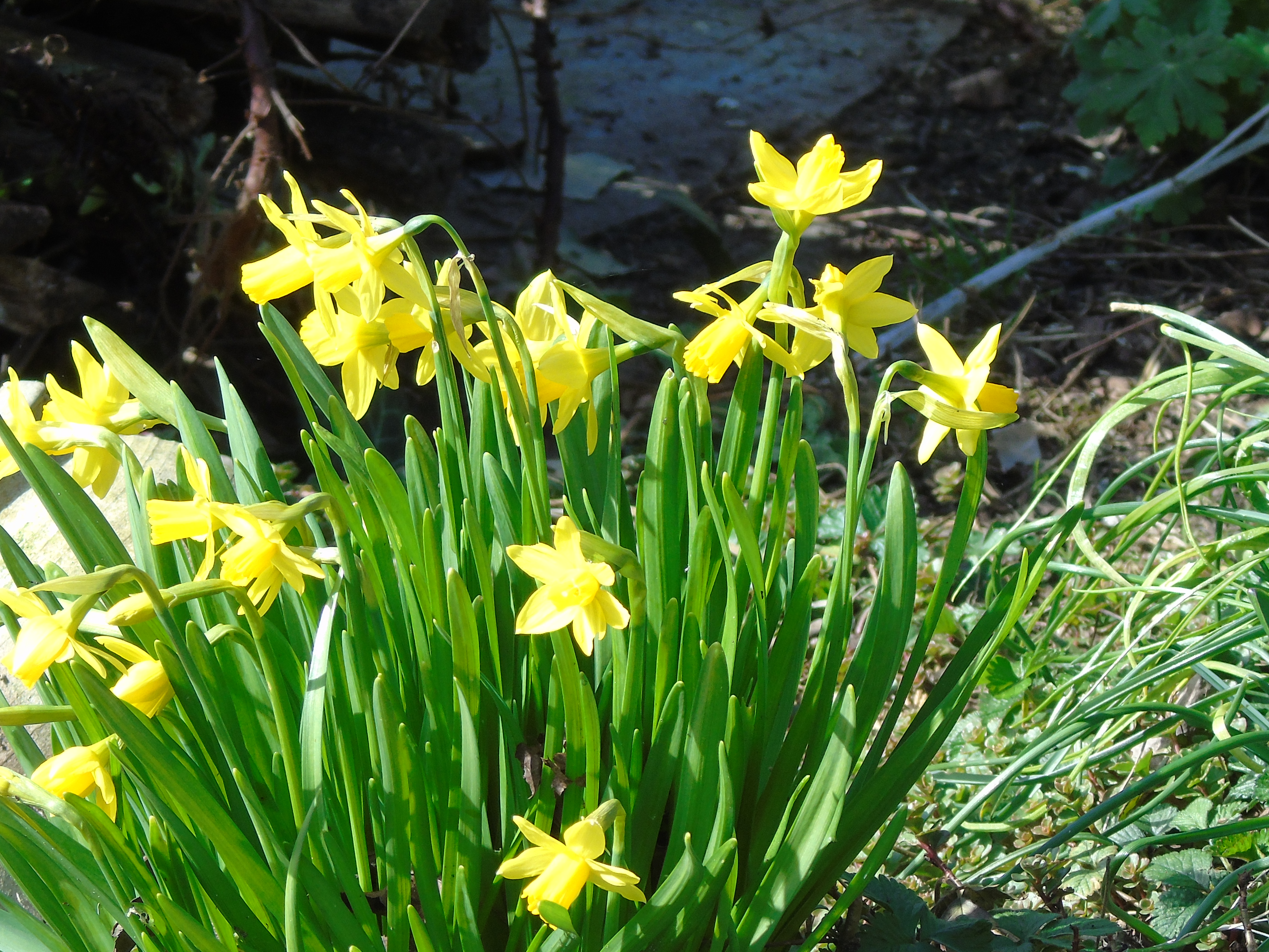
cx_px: 488
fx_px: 10815
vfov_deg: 5.0
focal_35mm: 295
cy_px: 656
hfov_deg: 6.7
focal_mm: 38
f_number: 4.7
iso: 80
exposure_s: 1/160
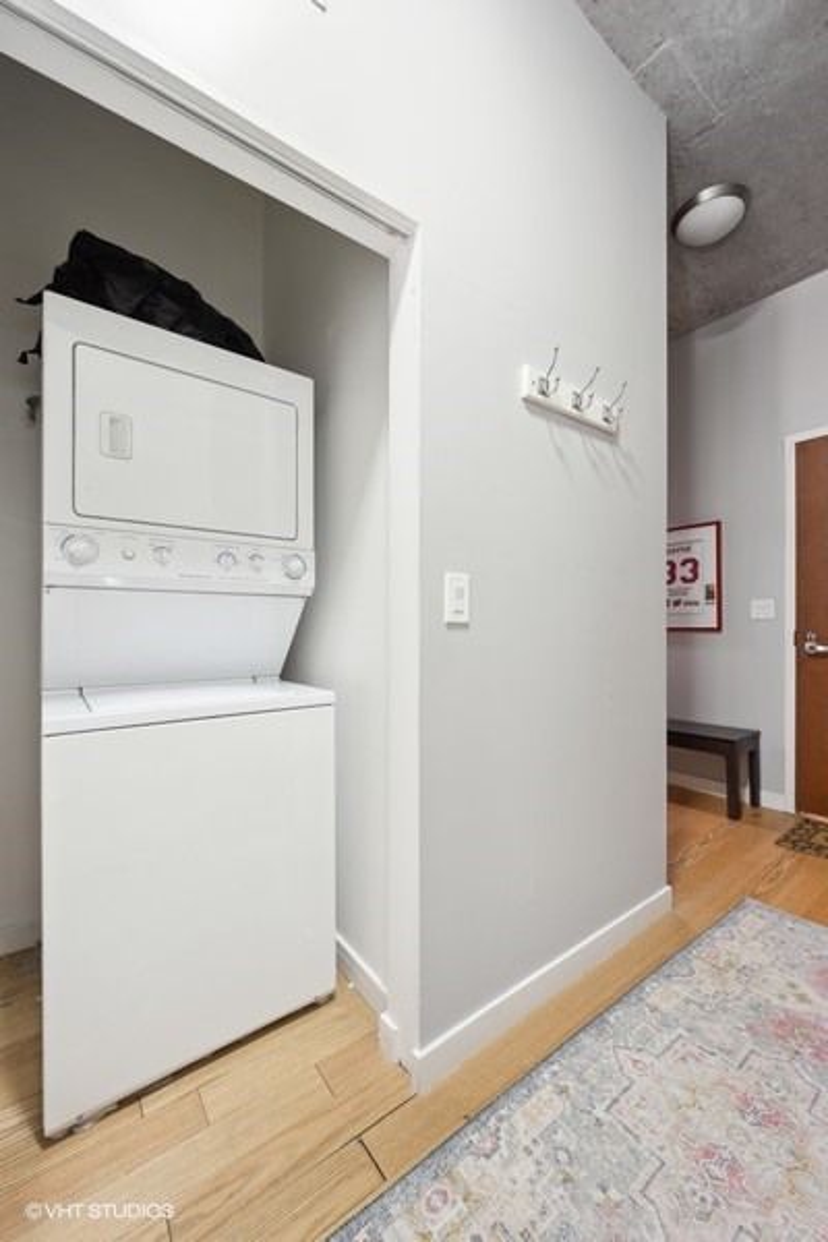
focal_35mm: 14
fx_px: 483
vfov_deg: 104.3
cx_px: 414
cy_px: 621
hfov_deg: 81.2
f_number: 9.5
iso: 400
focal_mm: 14
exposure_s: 1/1.43
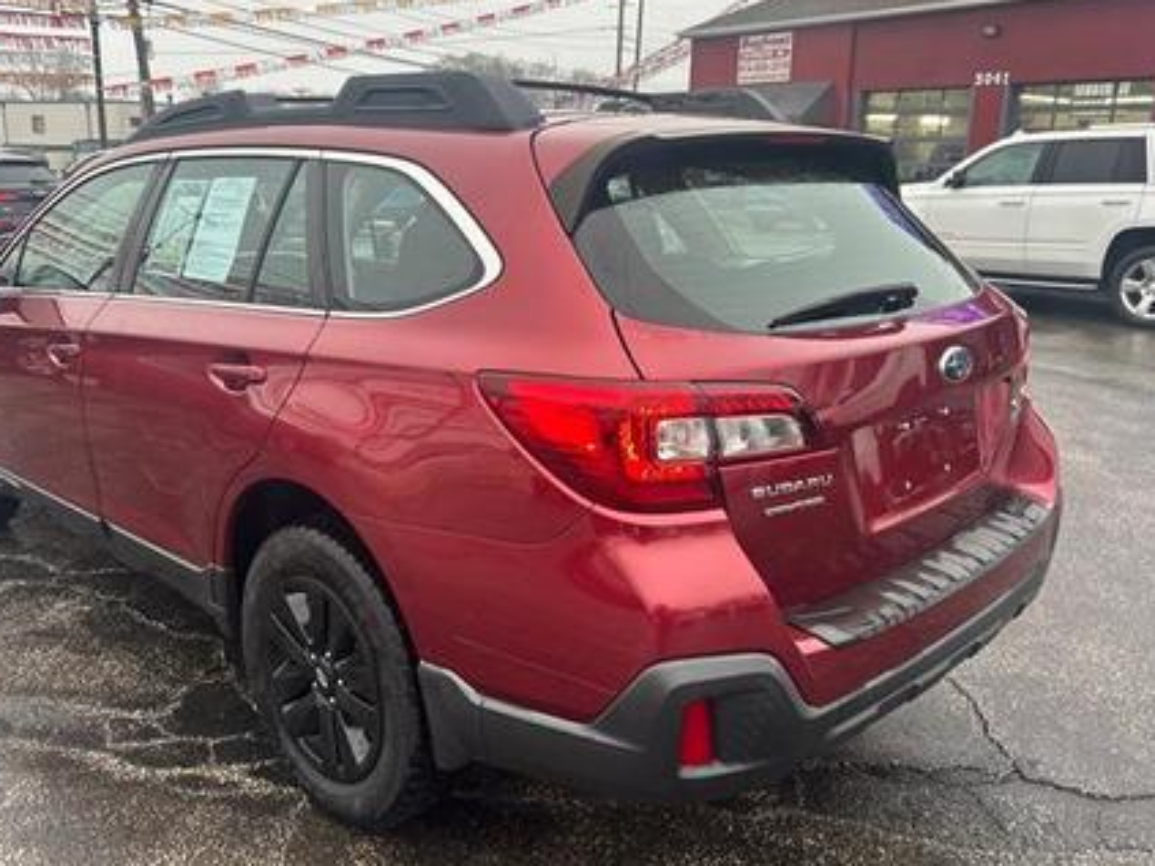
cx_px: 519
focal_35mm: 31
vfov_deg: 45.4
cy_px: 399
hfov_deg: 58.2
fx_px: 1034
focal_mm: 5.7
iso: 100
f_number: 1.5
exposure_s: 1/121
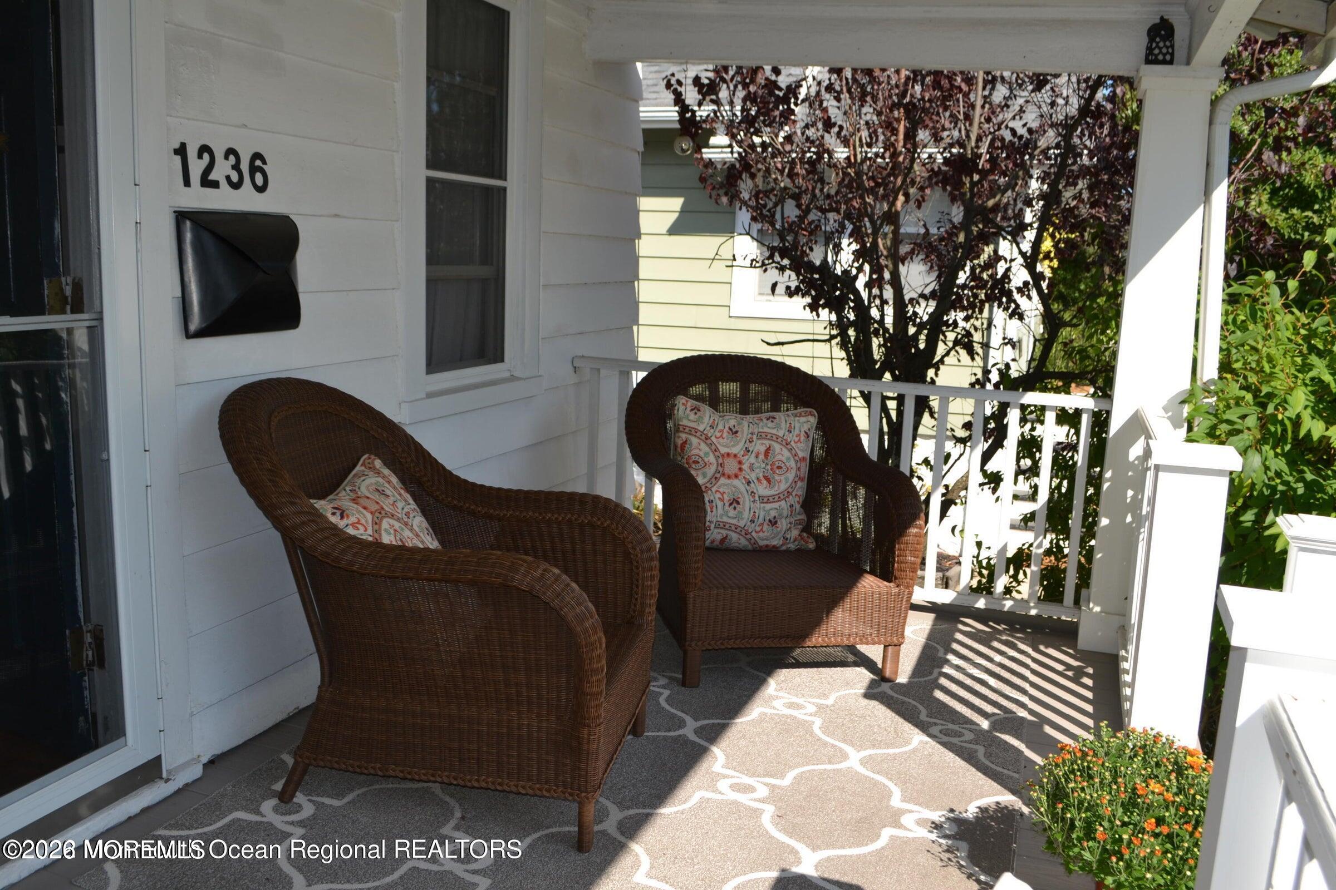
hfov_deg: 57.2
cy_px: 445
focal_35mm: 33
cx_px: 668
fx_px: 1225
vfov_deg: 40.0
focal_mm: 22
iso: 100
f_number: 7.1
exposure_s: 1/200
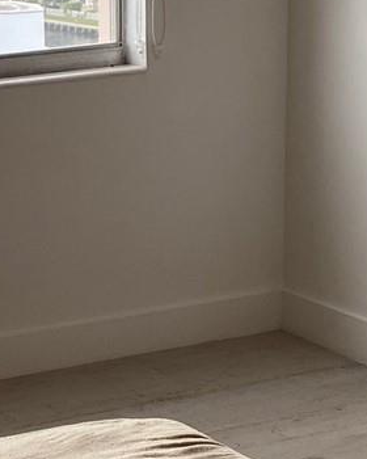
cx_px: -54
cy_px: 348
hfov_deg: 13.0
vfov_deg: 16.5
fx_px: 1575
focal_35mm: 116
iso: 32
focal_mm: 4.25
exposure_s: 1/884
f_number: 1.8
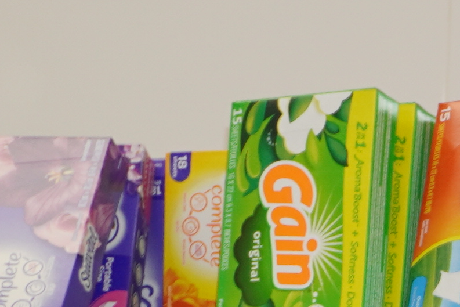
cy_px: 882
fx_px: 2901
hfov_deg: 8.0
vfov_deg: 5.7
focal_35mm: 227
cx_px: 1285
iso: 125
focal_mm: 20
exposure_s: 1/60
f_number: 4
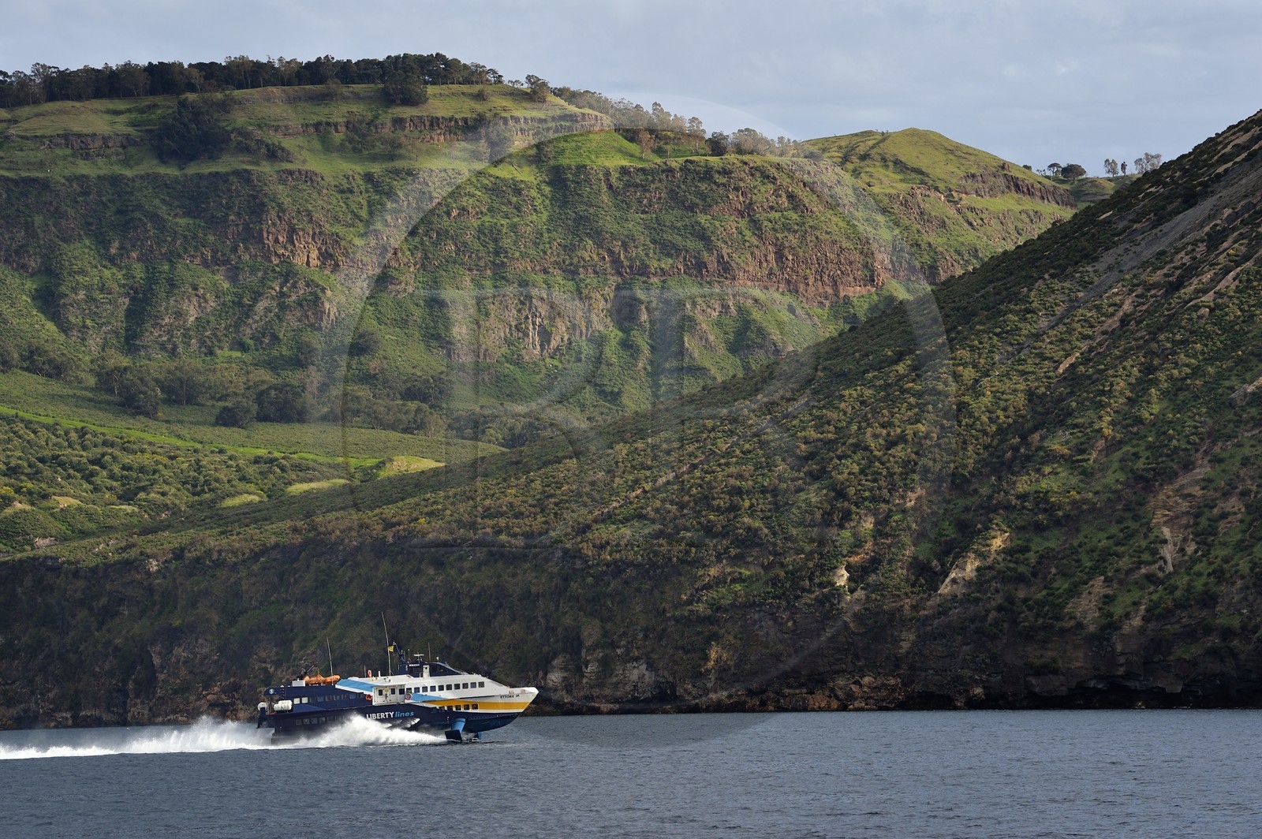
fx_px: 5604
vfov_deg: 8.6
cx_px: 631
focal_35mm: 160
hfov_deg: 12.8
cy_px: 420
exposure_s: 1/640
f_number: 5.6
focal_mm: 160
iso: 200
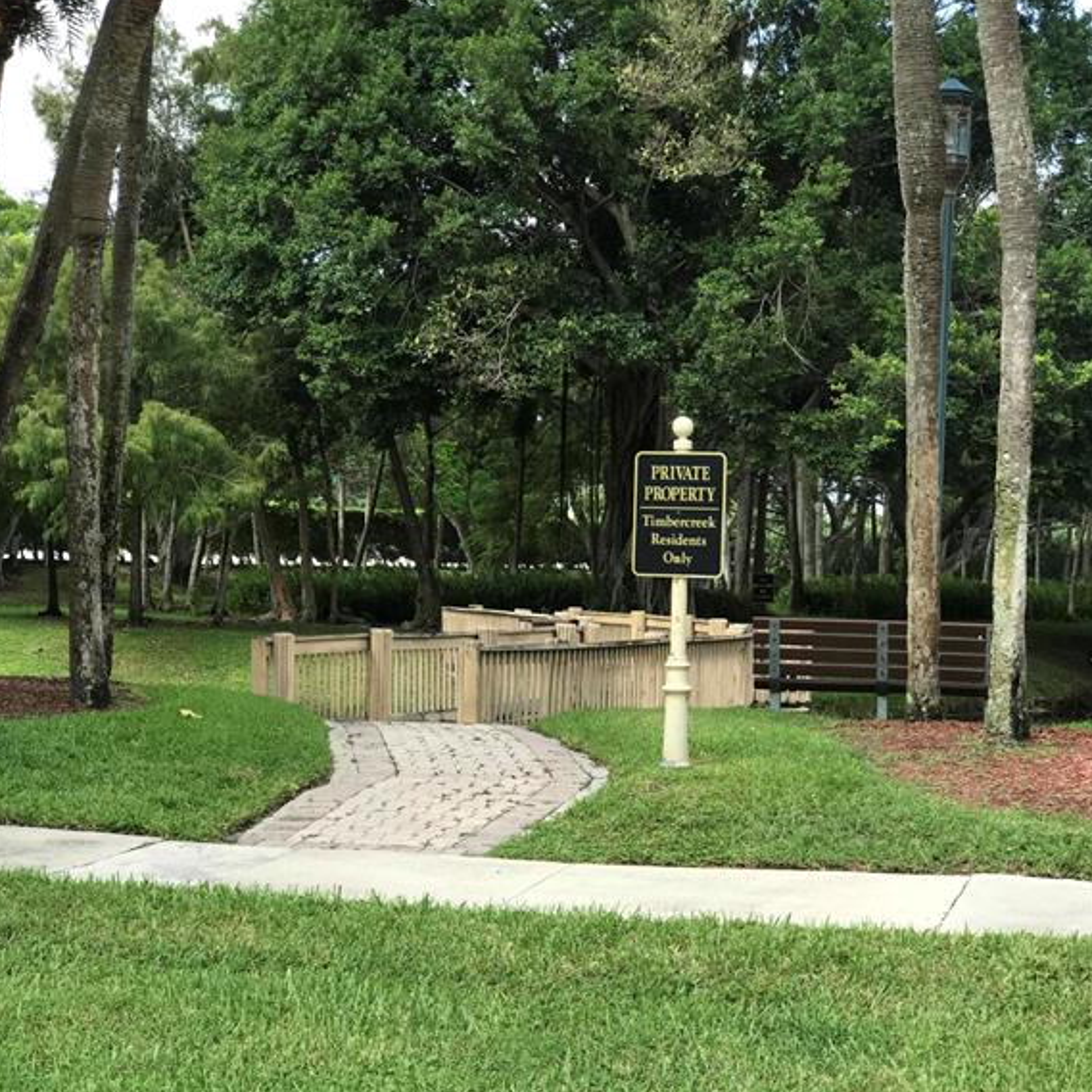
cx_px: 545
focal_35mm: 68
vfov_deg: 25.3
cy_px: 666
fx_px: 2427
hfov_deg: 25.4
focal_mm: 6.6
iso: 20
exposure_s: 1/292
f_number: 2.8
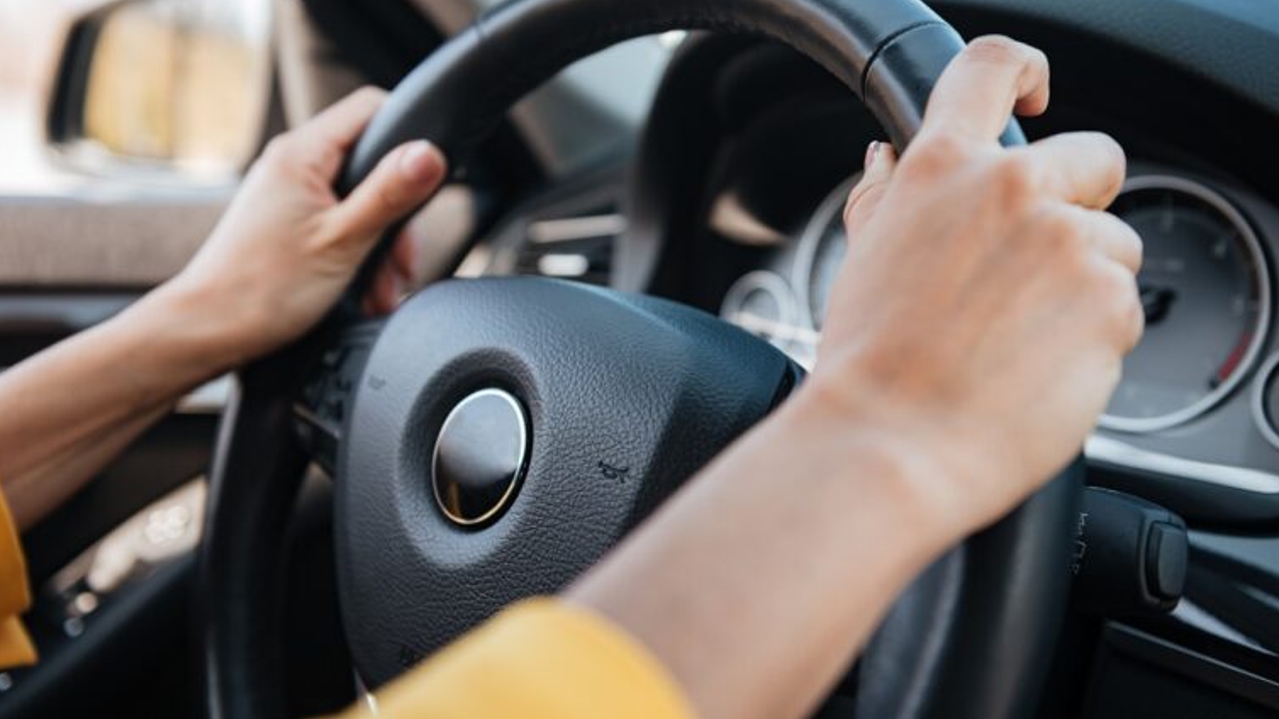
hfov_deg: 42.9
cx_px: 645
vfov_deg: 24.9
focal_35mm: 48
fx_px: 1628
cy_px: 346
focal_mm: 45
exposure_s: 1/320
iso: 320
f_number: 3.2
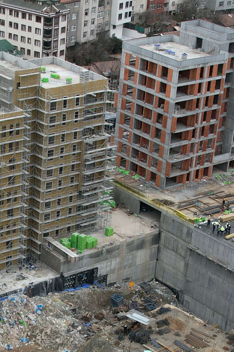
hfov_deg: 15.1
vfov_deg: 22.2
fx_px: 877
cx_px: 45
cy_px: 296
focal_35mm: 90
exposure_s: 1/240
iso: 110
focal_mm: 8.38
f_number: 2.8
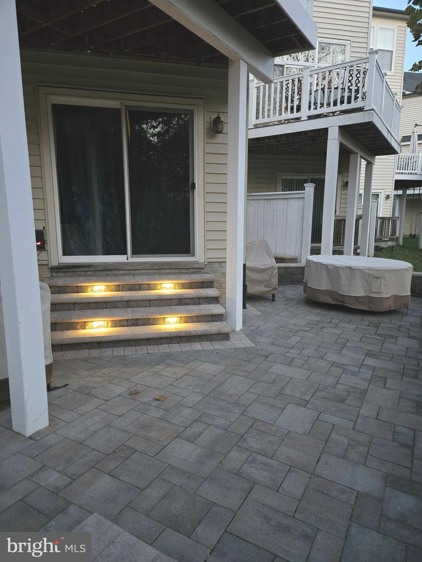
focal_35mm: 23
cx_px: 211
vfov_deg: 73.9
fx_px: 374
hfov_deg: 58.9
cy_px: 281
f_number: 1.8
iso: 1600
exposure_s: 1/60
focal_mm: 5.4
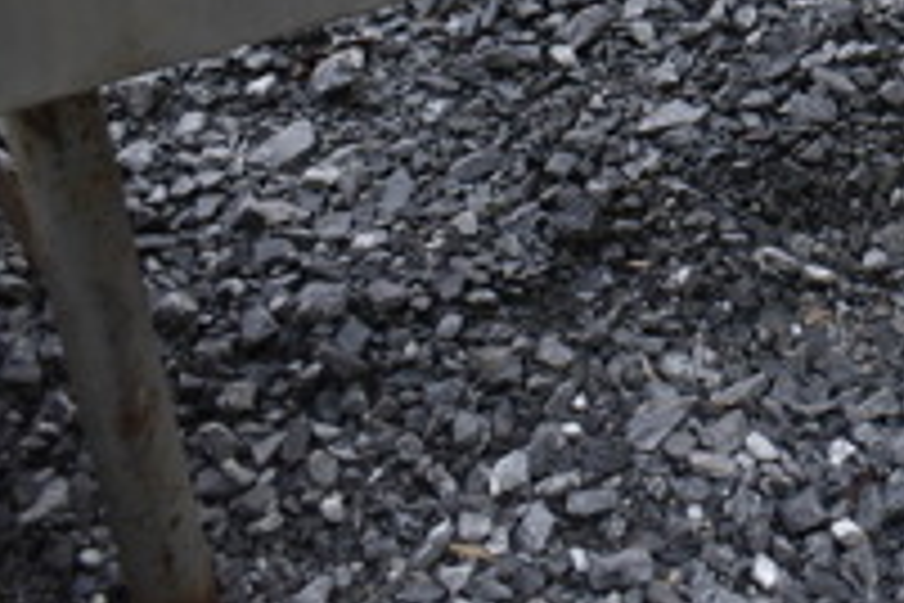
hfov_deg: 22.8
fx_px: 2059
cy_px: -297
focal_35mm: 82
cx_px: 1079
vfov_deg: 15.4
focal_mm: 18
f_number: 5.6
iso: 250
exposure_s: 1/250
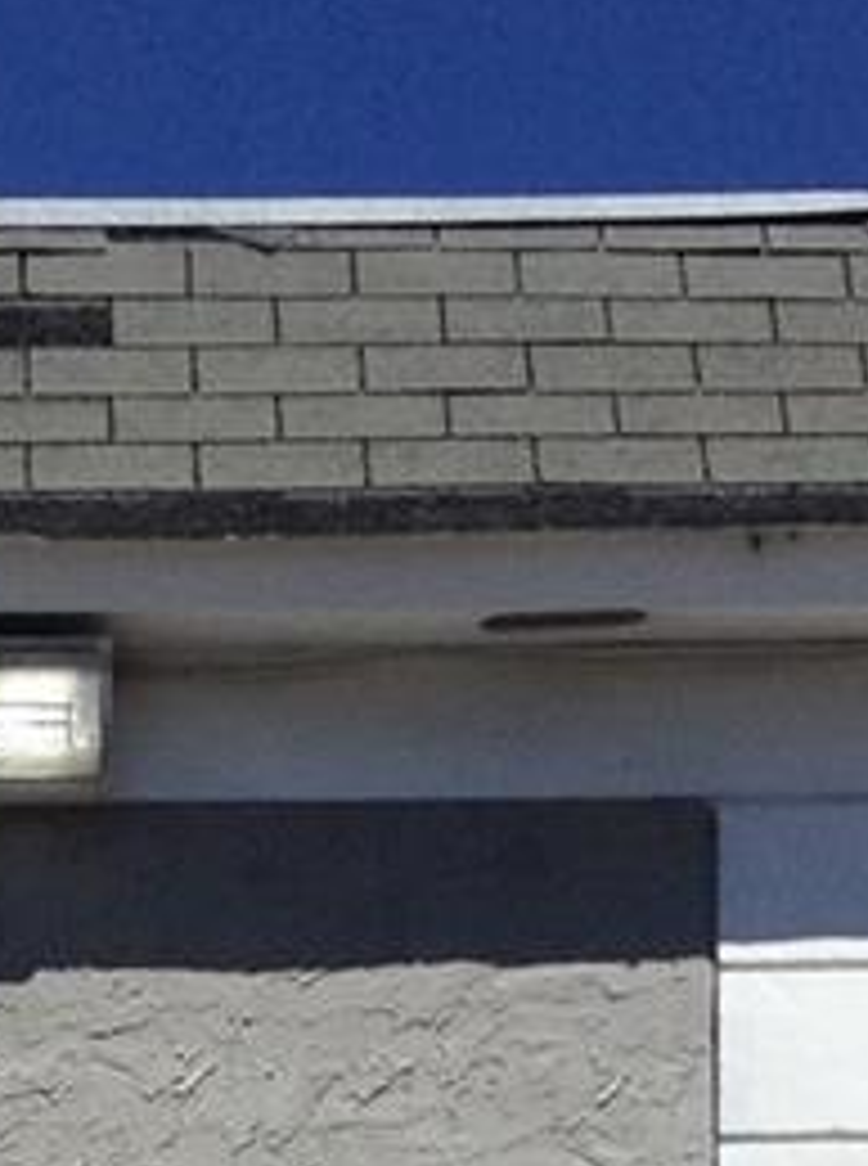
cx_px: -139
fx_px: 5137
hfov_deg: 9.5
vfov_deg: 11.8
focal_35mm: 153
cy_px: 2161
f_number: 2.4
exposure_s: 1/2519
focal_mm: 3.3
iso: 25
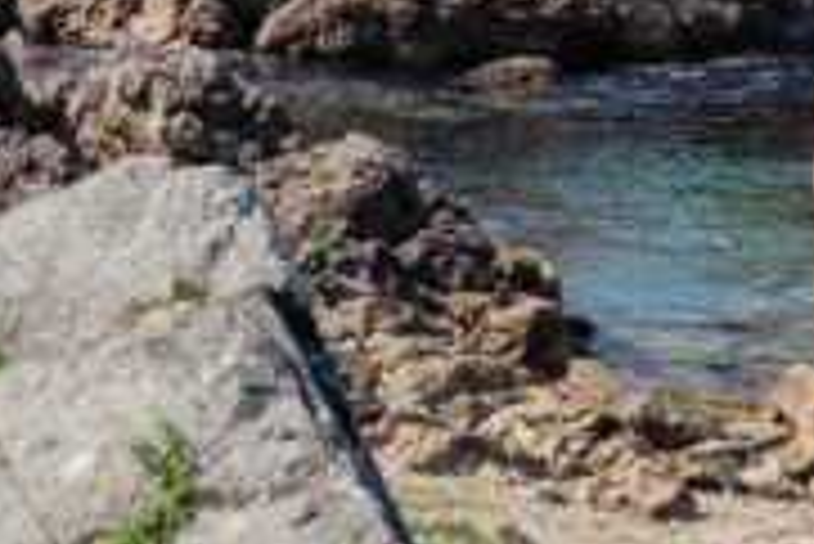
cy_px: -434
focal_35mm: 198
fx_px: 4480
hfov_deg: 10.2
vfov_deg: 6.8
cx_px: -121
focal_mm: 35
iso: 100
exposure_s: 1/160
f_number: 11
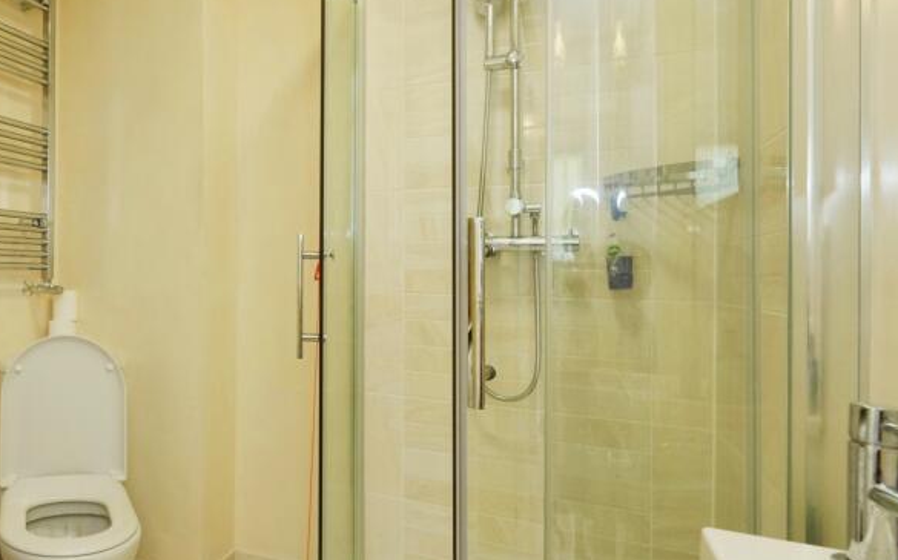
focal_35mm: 25
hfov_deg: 66.8
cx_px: 198
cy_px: 243
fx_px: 612
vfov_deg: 49.1
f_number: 6.3
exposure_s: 1/30
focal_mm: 14
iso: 800
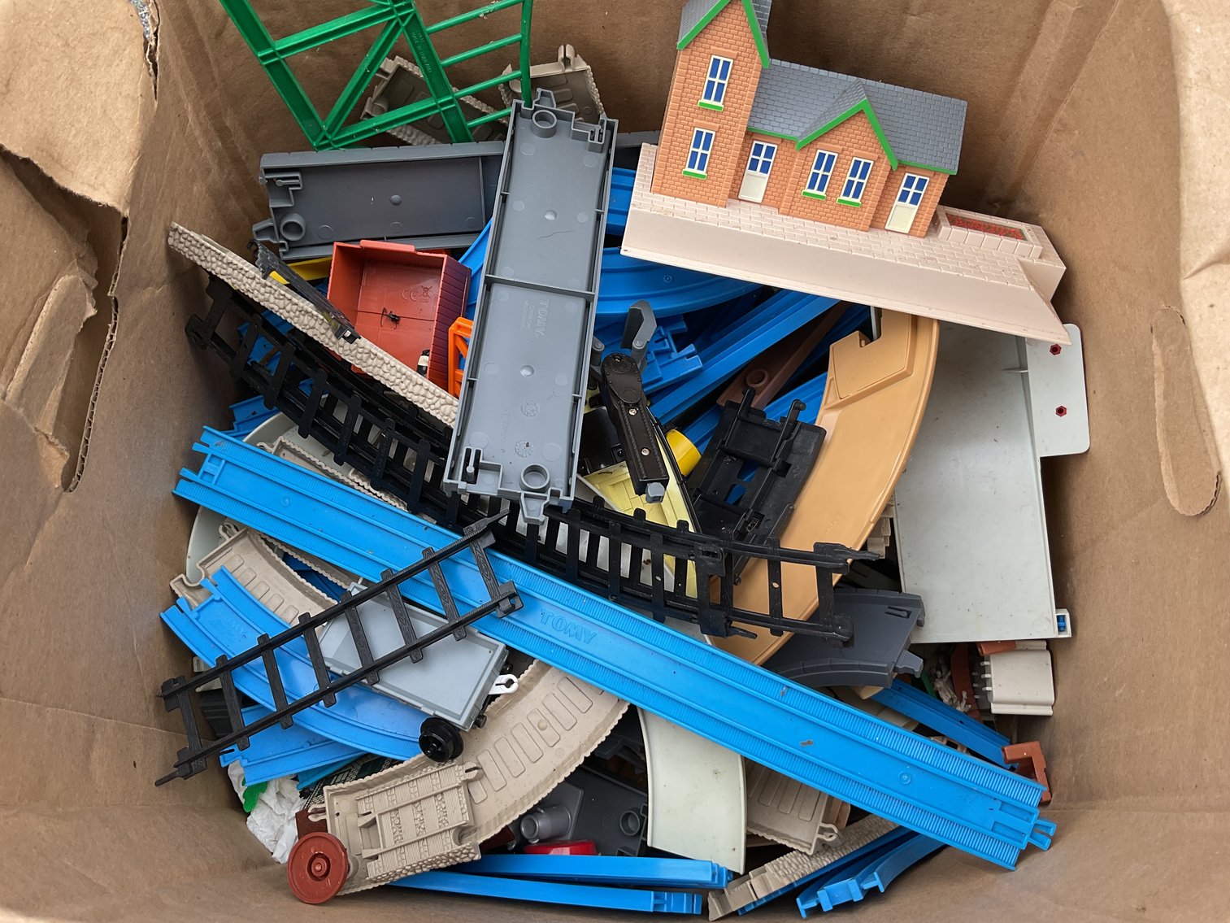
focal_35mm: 29
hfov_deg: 61.7
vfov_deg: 48.2
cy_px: 462
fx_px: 1031
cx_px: 615
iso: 16
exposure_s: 1/312
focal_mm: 3
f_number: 1.8
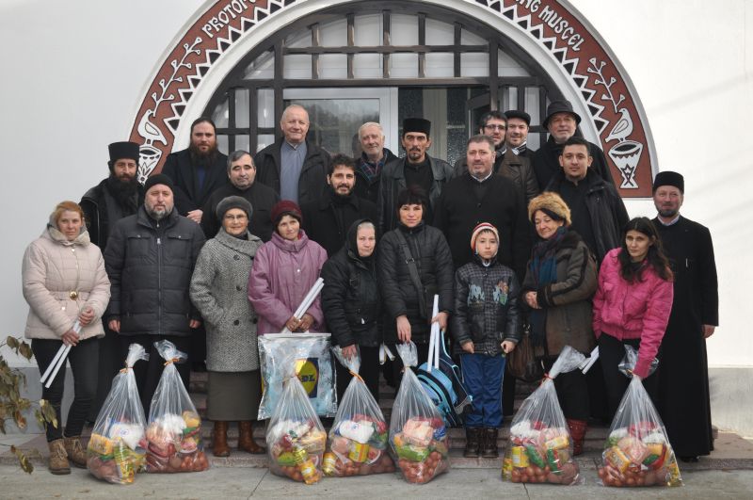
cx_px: 376
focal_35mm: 54
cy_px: 250
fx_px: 1128
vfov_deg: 25.0
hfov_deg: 36.9
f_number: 7.1
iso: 200
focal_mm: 36
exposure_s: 1/200
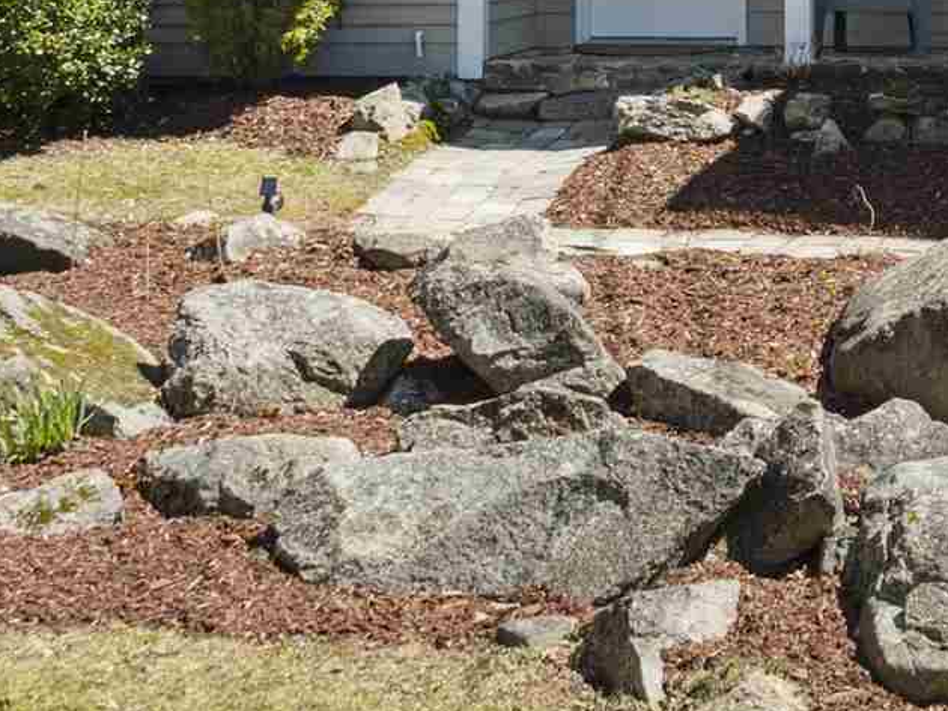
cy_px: -190
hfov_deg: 16.6
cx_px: 859
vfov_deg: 12.3
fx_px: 3203
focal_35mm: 117
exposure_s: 1/160
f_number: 3.2
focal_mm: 12.3
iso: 100
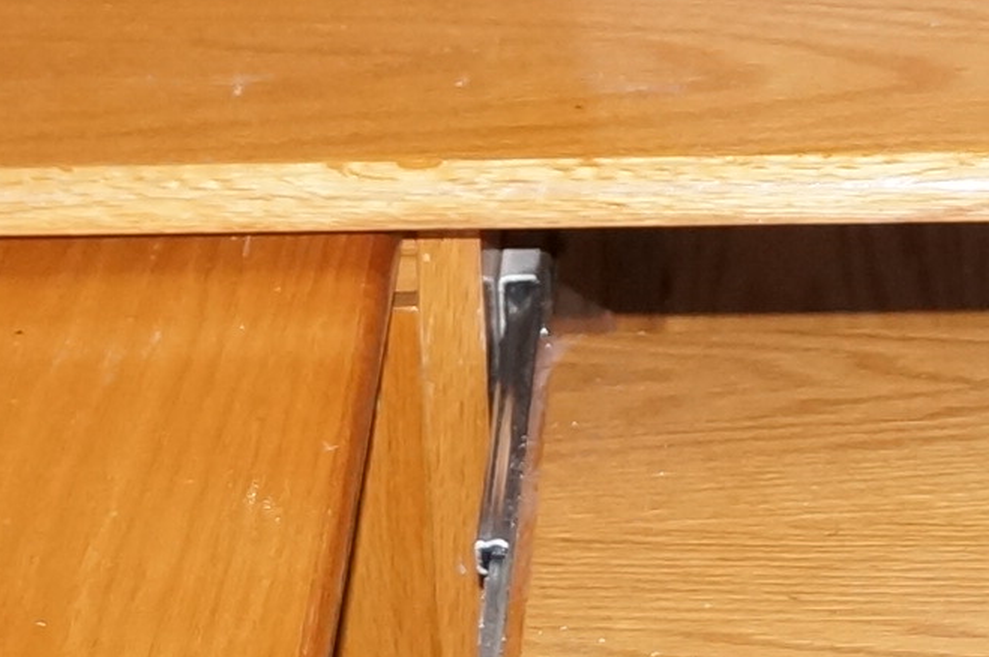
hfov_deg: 9.7
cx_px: 1001
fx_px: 5791
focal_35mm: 211
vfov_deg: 6.5
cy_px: -46
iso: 800
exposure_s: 1/160
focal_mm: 26
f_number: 4
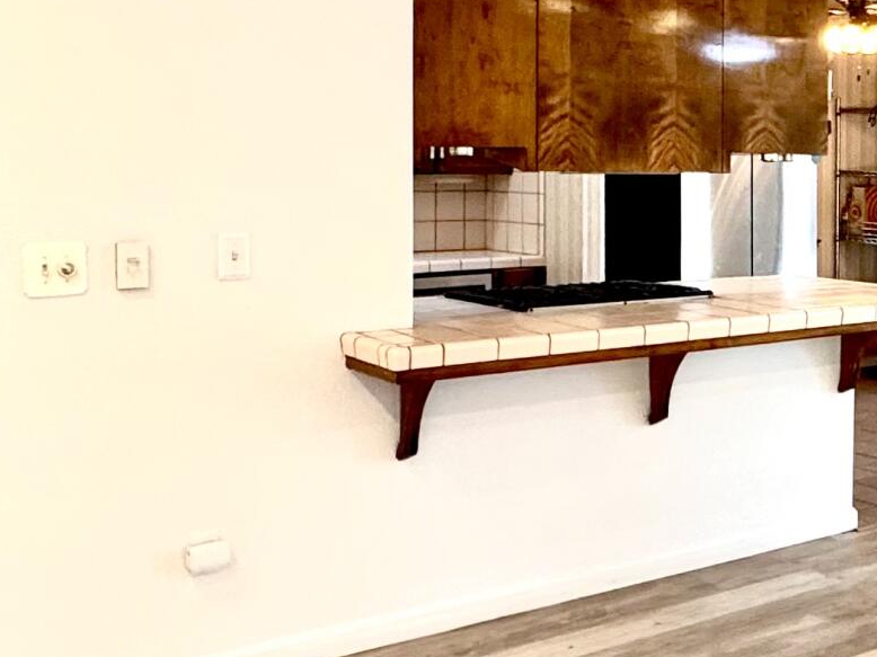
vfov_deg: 26.8
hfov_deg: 31.8
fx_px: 1368
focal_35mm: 54
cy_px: 210
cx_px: 944
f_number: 2.2
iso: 250
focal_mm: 2.22
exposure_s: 1/120
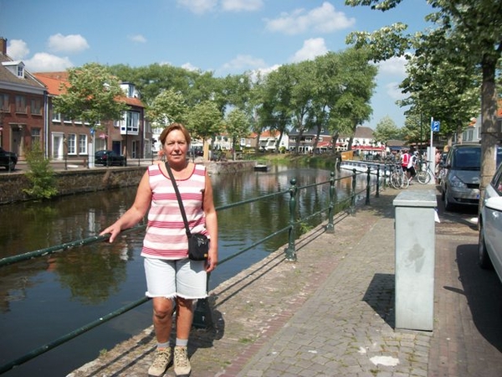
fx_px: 464
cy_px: 188
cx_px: 251
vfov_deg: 44.2
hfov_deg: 56.8
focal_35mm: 32
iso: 80
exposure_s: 1/160
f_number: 8.8
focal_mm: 5.7
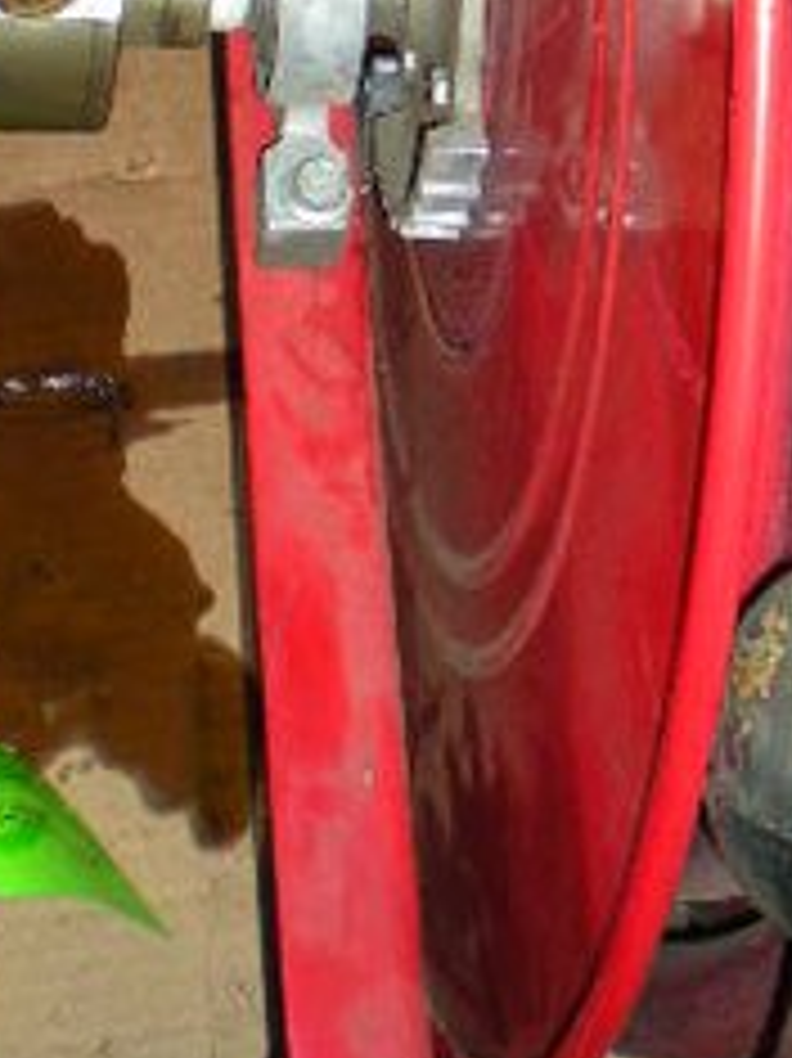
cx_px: 729
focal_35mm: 97
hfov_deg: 15.0
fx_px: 2962
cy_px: -41
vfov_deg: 19.6
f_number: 3.1
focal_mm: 6.3
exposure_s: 1/60
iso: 118
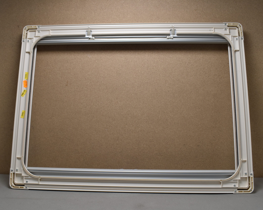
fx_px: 265
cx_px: 123
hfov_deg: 52.8
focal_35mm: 34
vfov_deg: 43.4
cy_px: 105
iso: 320
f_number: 8
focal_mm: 20
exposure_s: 1/60
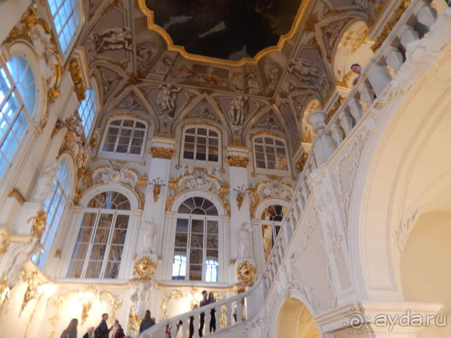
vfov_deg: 58.9
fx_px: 300
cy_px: 169
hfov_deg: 73.9
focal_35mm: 23
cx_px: 226
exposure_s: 1/10
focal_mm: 4
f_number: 3
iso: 200
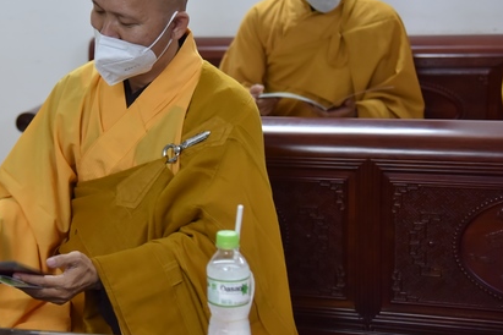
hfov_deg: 23.1
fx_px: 1215
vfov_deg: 15.7
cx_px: 109
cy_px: 128
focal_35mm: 87
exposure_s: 1/60
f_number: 4
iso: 2000
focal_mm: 55
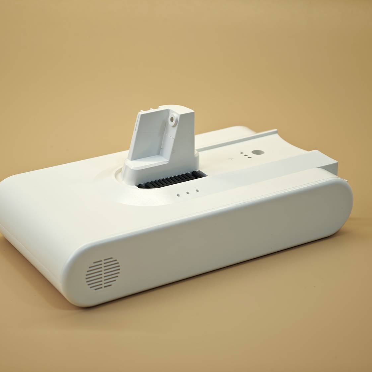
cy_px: 186
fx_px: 1009
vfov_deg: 20.9
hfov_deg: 20.9
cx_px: 169
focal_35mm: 83
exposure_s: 1/100
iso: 64
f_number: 1.8
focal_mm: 11.5
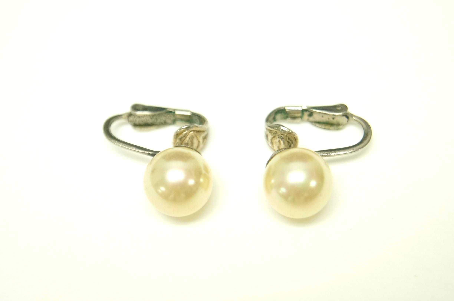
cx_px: 227
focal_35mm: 82
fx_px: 1039
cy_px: 150
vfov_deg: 16.5
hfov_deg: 24.7
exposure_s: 1/100
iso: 1600
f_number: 5.6
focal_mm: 55
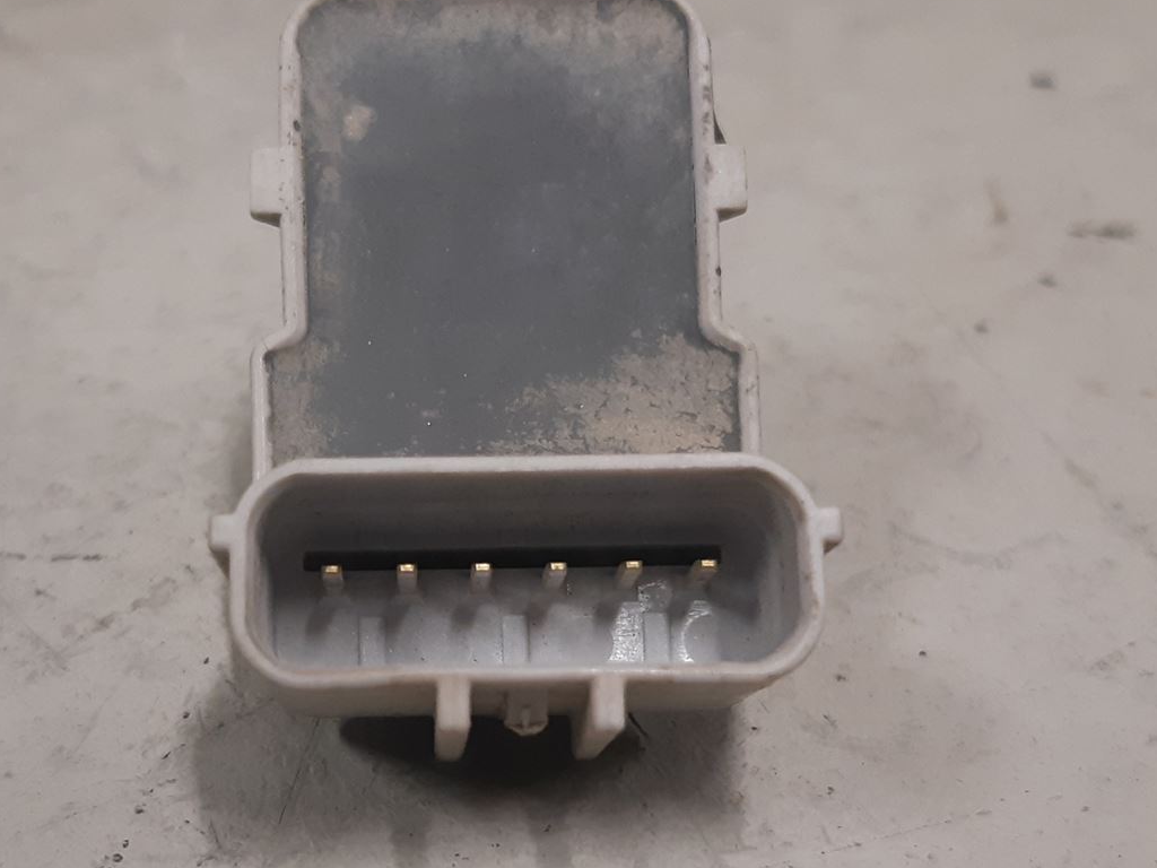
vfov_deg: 27.9
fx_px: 1738
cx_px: 477
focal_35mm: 52
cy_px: 544
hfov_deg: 36.7
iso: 200
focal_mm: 3.93
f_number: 1.7
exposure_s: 1/60
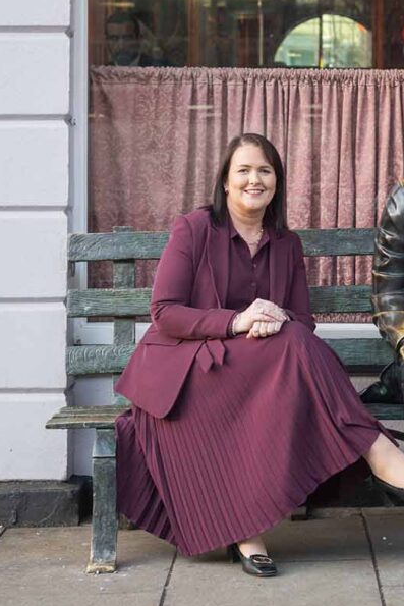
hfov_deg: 15.7
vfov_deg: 23.5
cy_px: 177
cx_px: 344
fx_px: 1447
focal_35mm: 86
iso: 250
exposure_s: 1/100
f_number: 4
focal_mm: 50
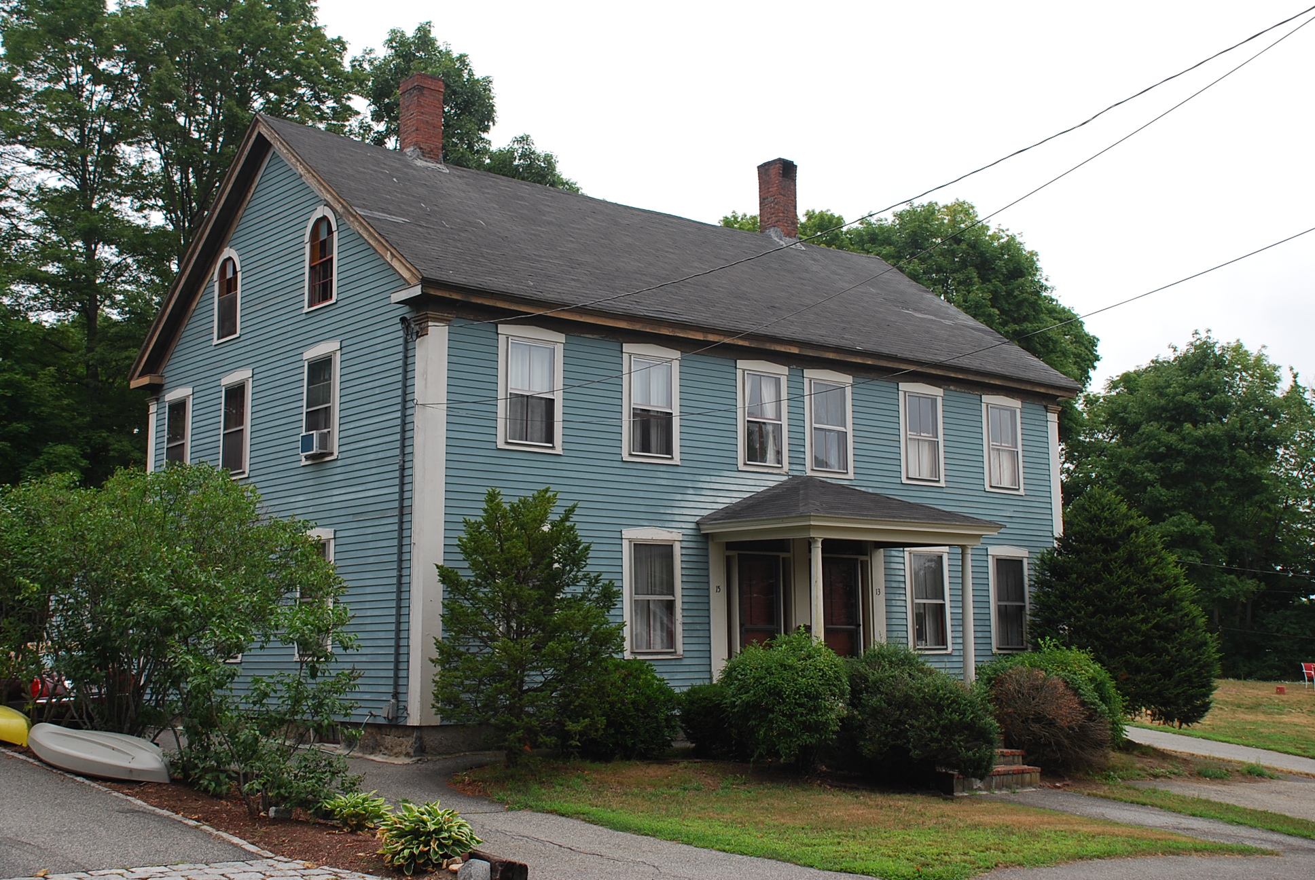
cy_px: 440
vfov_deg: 32.0
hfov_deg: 46.3
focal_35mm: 42
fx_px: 1536
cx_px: 658
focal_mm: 28
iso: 140
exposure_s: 1/125
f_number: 5.6
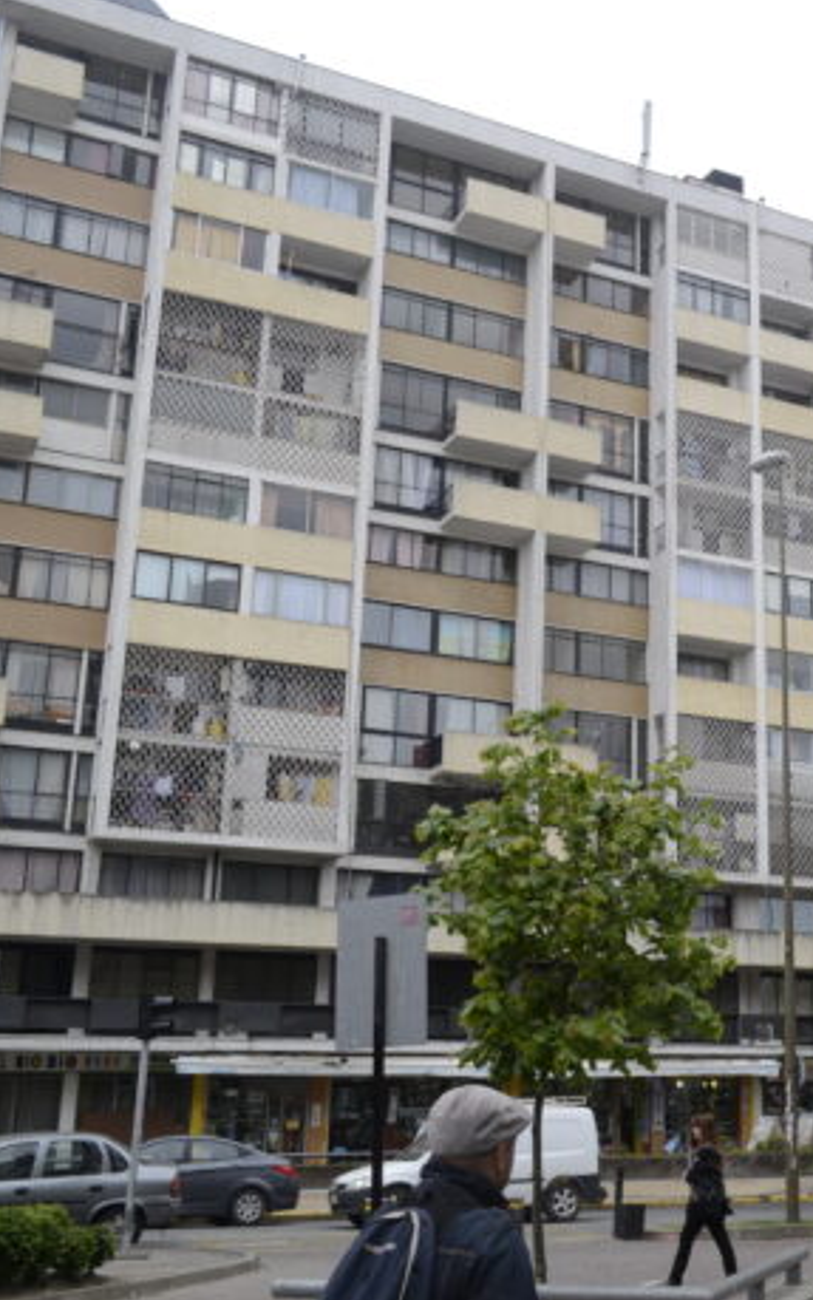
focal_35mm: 42
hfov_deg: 29.5
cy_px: 647
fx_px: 1488
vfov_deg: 47.2
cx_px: 708
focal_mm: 18
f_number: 6.3
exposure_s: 1/160
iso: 100
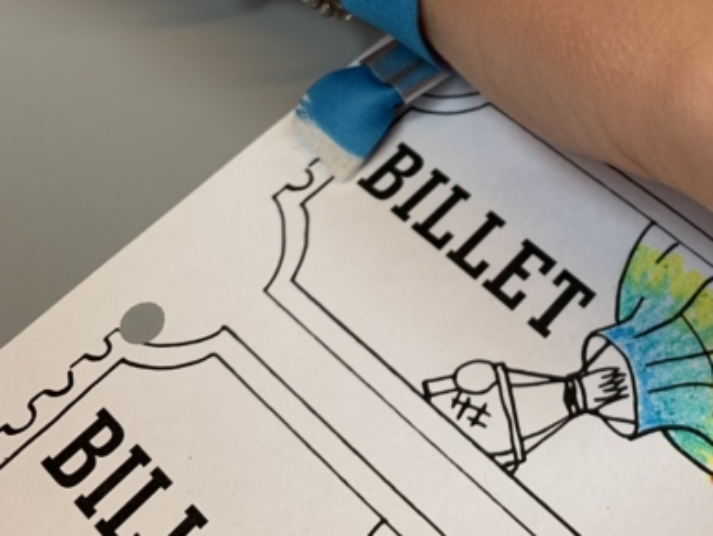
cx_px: 617
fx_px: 969
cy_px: 91
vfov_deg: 30.0
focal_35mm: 47
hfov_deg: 38.2
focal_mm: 4.25
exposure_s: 1/122
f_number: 1.8
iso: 32
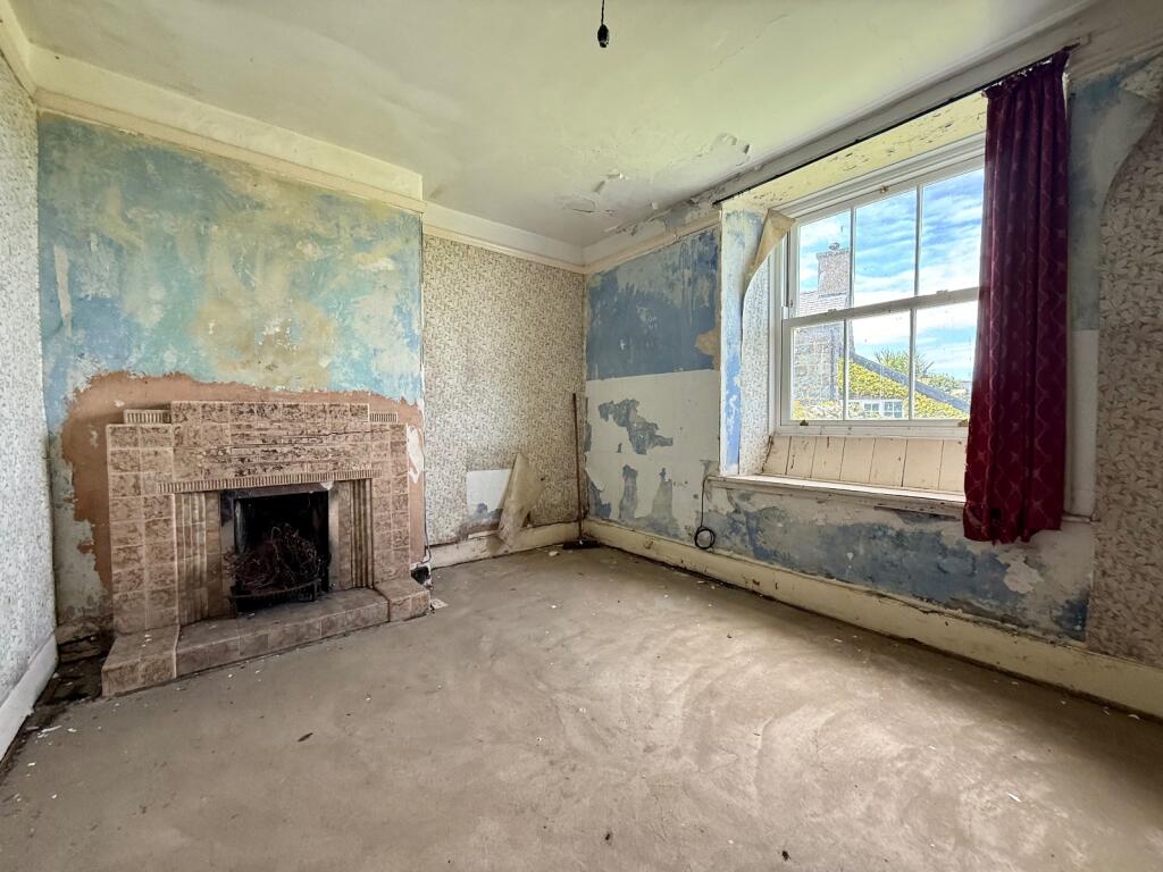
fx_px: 470
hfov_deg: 102.1
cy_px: 436
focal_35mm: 14
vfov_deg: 85.7
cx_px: 582
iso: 160
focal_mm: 2.22
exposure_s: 1/99
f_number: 2.2
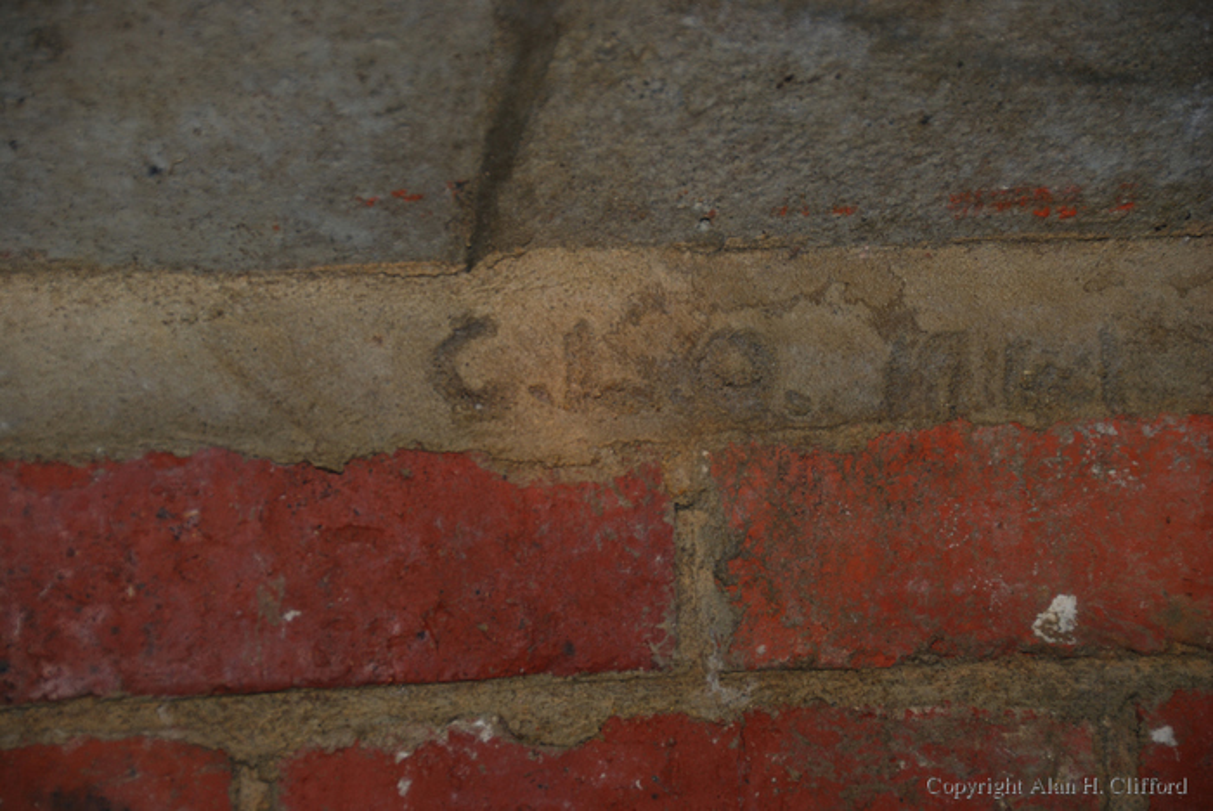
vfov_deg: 8.7
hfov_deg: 13.0
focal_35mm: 158
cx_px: 606
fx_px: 5311
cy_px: 406
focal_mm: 105
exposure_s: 1/60
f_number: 5.6
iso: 100
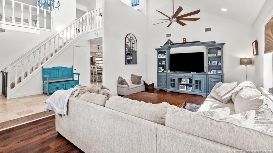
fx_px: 123
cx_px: 137
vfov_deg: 63.4
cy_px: 62
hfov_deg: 95.9
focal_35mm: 17
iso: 1250
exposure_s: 1/25
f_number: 8
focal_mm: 16
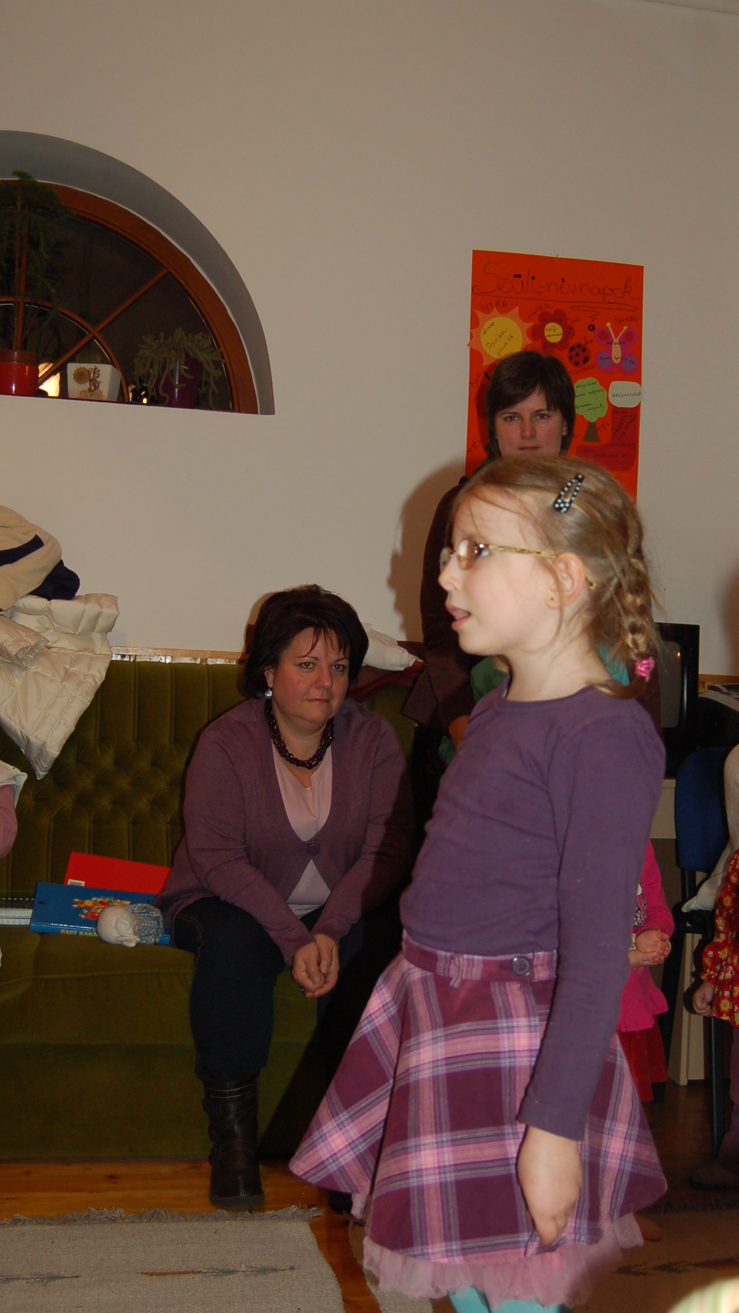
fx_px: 1498
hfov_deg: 27.7
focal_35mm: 43
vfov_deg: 47.4
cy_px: 646
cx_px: 433
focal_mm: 22
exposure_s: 1/60
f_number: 3.8
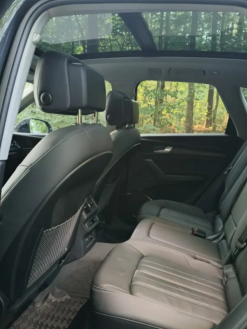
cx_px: 132
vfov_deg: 61.5
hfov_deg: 48.2
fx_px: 276
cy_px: 183
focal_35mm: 29
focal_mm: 4.84
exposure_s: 1/20
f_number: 1.8
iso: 3200
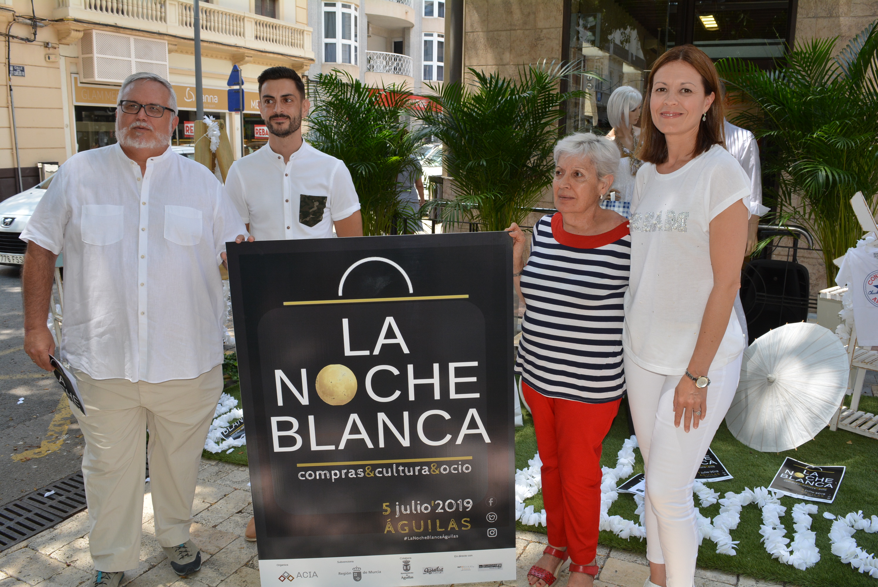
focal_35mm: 27
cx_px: 439
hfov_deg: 67.3
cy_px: 294
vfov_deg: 48.0
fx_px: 659
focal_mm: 18
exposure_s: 1/200
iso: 400
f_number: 8
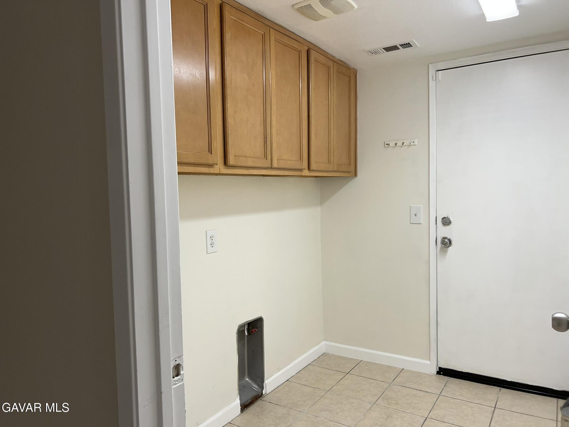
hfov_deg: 67.3
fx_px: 427
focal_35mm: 26
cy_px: 214
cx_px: 284
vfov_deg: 53.1
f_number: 1.5
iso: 50
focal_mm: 5.7
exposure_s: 1/120
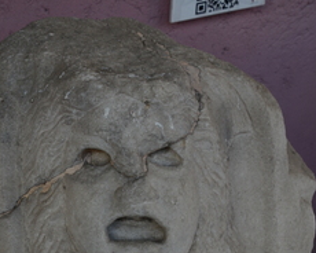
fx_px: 878
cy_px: 185
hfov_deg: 20.4
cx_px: 114
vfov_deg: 16.3
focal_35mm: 94
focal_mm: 35
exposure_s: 1/160
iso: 400
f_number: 6.3
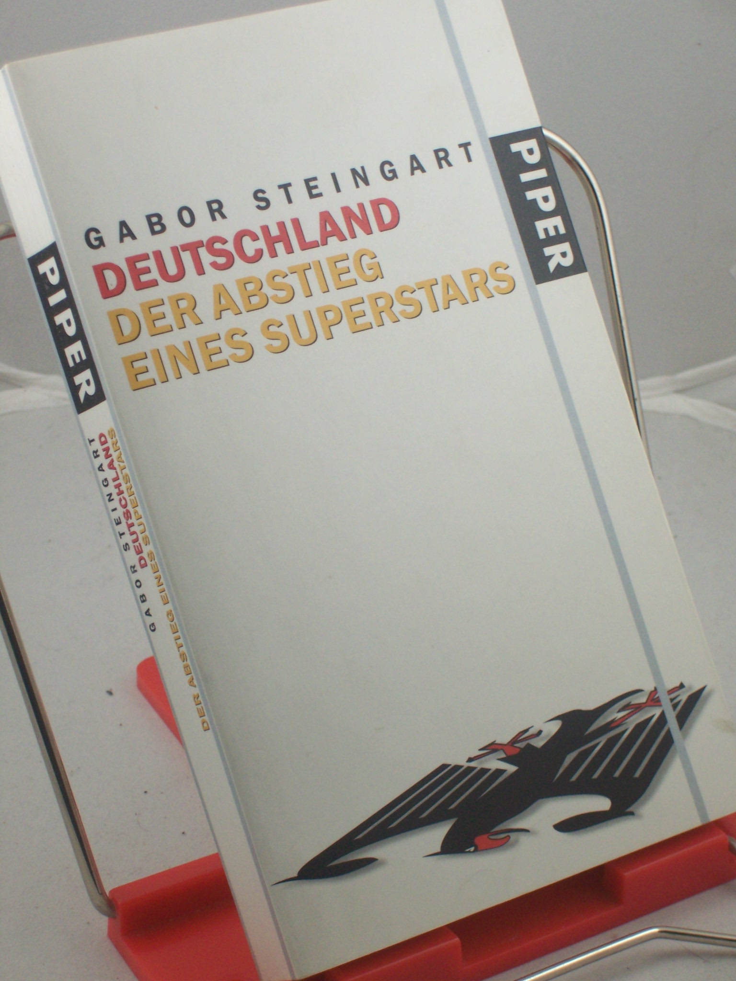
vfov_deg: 19.3
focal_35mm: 102
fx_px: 2892
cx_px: 368
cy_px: 490
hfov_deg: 14.5
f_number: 4.6
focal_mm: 16.8
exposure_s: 1/100
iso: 160
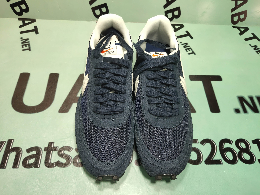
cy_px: 98
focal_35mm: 30
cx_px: 130
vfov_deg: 46.8
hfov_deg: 60.0
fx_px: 225
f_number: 1.79
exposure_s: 1/100
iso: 124
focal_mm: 4.35
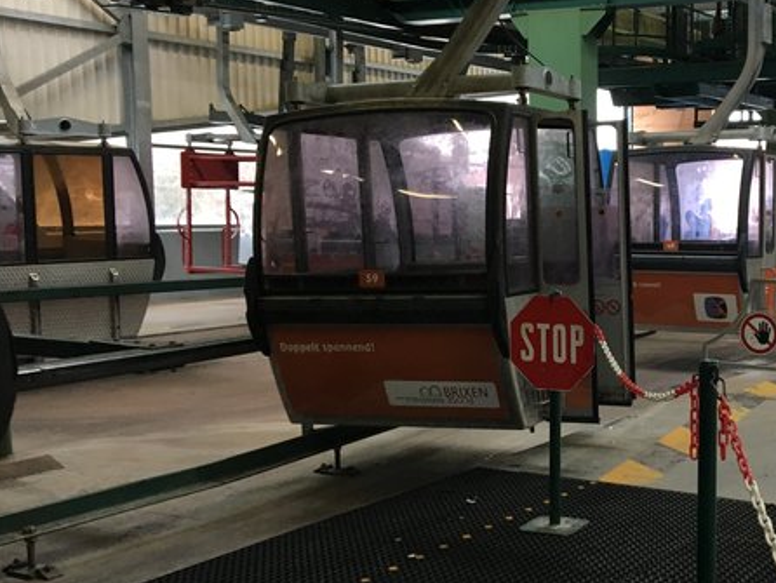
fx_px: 1166
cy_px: 331
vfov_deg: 28.0
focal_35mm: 52
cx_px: 654
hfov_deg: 35.2
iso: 64
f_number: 2.2
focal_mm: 4.15
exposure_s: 1/33
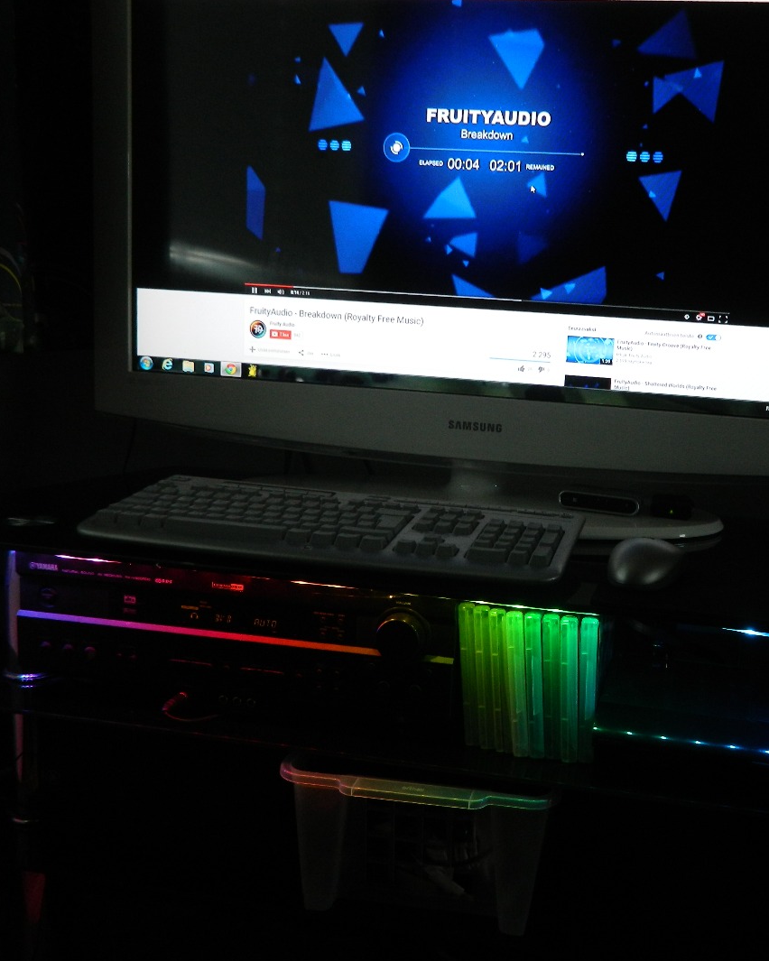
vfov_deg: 54.2
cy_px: 486
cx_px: 557
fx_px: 939
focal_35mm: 33
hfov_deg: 43.4
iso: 180
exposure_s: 1/25
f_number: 3.1
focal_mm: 4.5
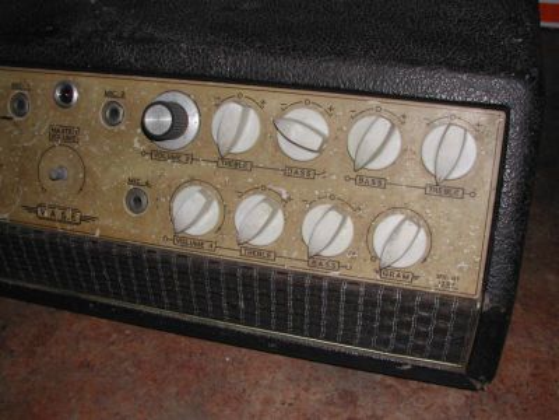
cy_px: 210
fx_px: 614
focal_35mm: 38
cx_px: 280
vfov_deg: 37.7
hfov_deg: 49.0
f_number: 7.6
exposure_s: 1/60
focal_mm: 8
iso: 100
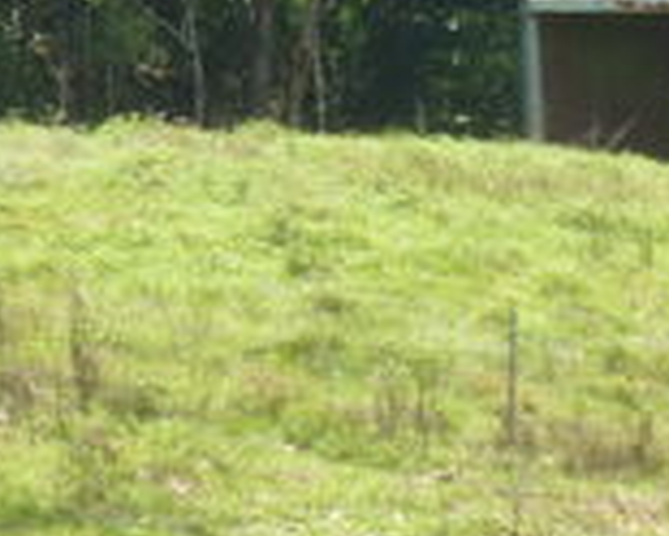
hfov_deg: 3.9
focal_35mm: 492
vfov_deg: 3.1
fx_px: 9742
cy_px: -82
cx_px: 186
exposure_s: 1/200
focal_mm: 25.5
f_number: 5.3
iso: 100
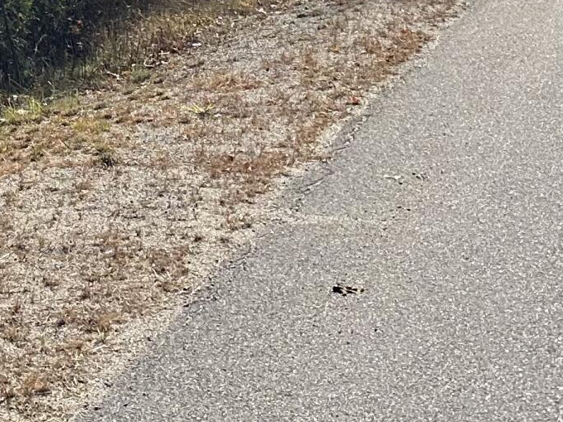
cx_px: -271
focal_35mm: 106
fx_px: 1724
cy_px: -400
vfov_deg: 12.4
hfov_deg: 16.9
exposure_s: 1/7042
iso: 80
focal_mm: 6.86
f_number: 1.78
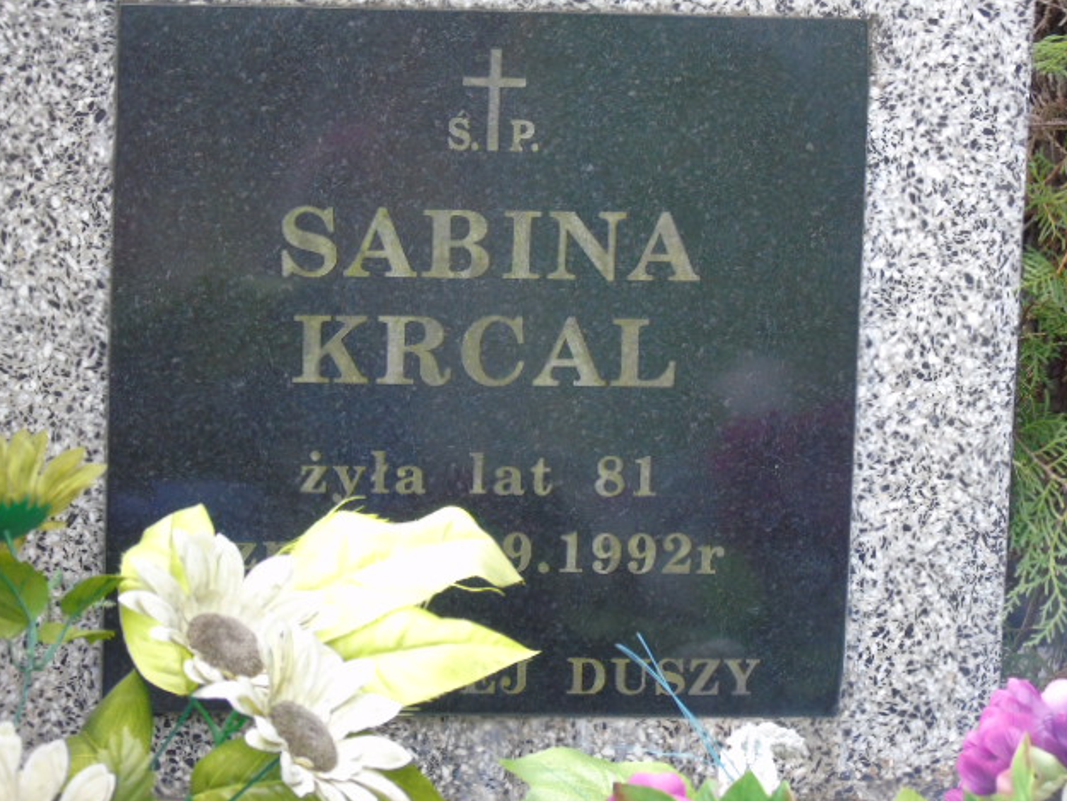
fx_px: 6690
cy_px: 398
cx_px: 526
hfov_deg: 9.1
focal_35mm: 217
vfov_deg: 6.8
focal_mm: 38
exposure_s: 1/60
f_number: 4.7
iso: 400
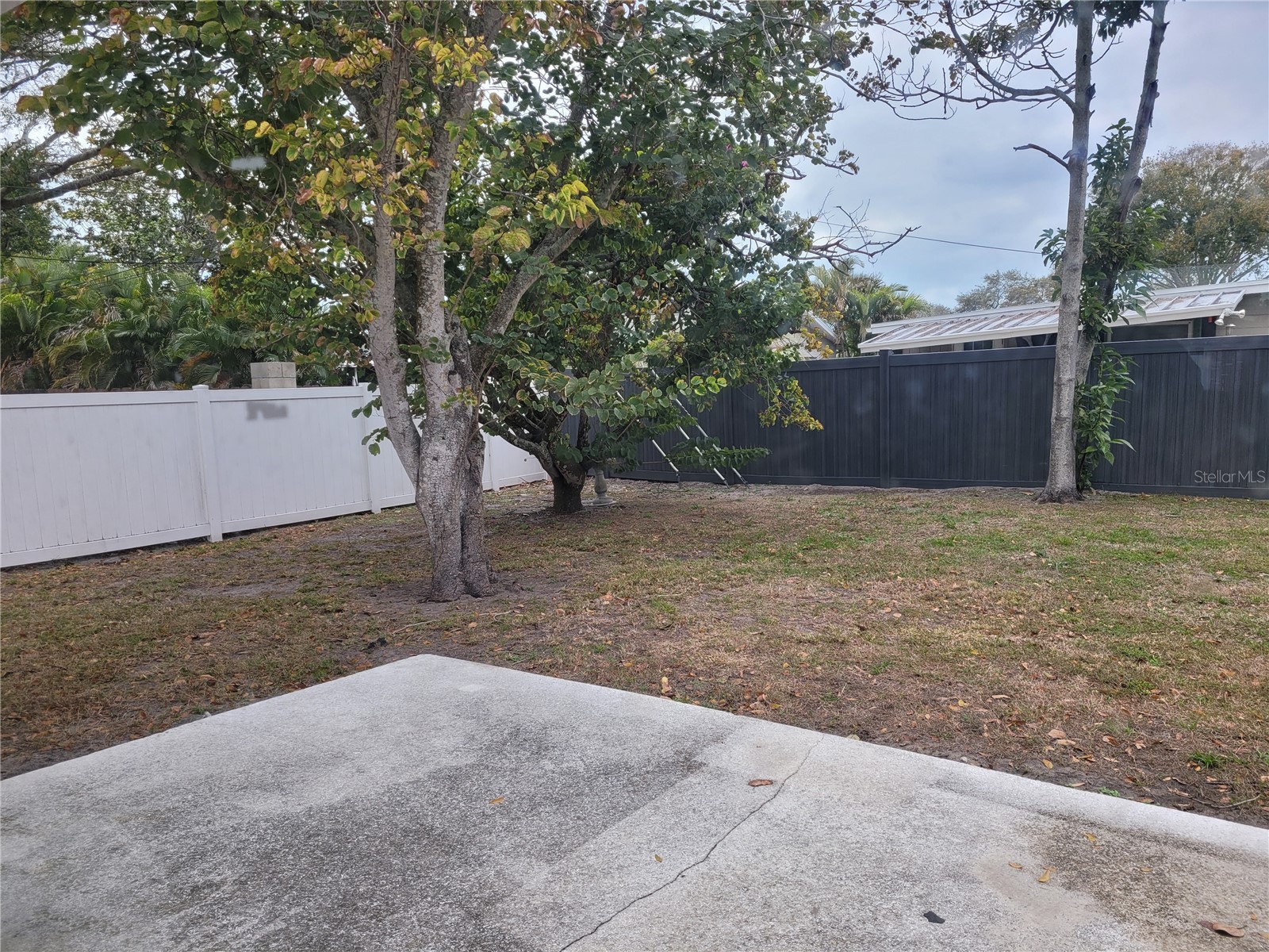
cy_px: 476
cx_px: 634
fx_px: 953
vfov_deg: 53.1
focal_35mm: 26
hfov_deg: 67.3
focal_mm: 5.4
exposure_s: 1/189
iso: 40
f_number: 1.8
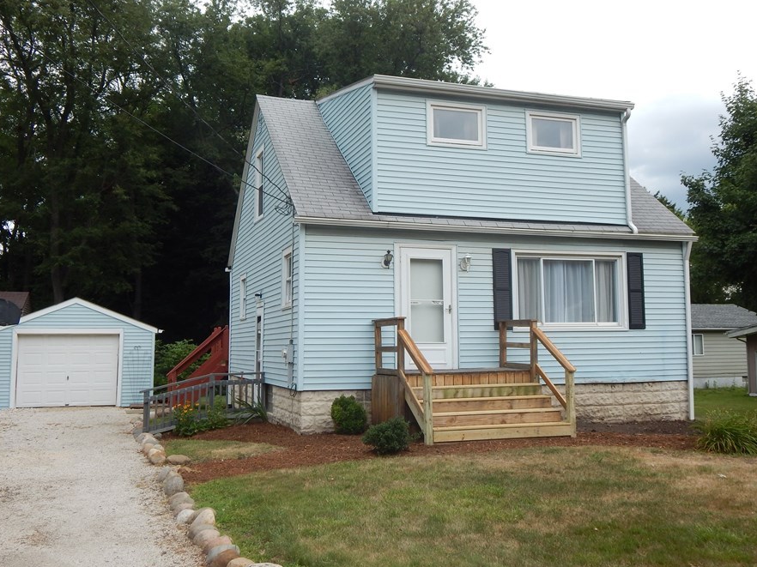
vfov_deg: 39.6
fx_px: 787
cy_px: 268
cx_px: 378
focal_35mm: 36
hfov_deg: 51.4
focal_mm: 5.6
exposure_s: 1/640
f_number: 3.2
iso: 125
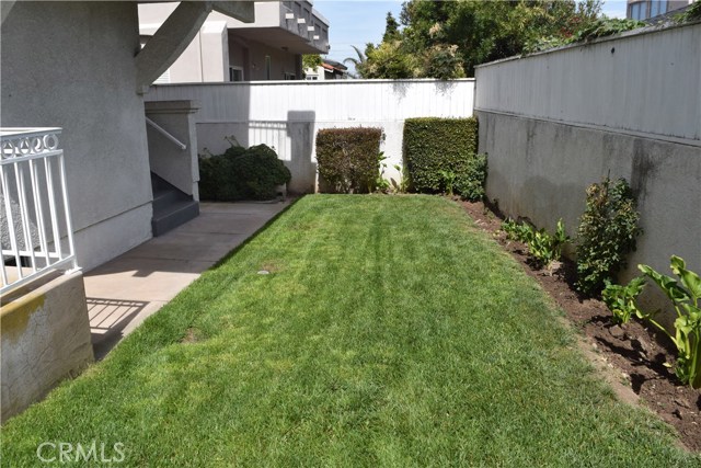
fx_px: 526
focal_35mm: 27
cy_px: 234
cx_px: 350
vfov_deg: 48.0
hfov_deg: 67.4
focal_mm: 18
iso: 200
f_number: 10
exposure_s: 1/400
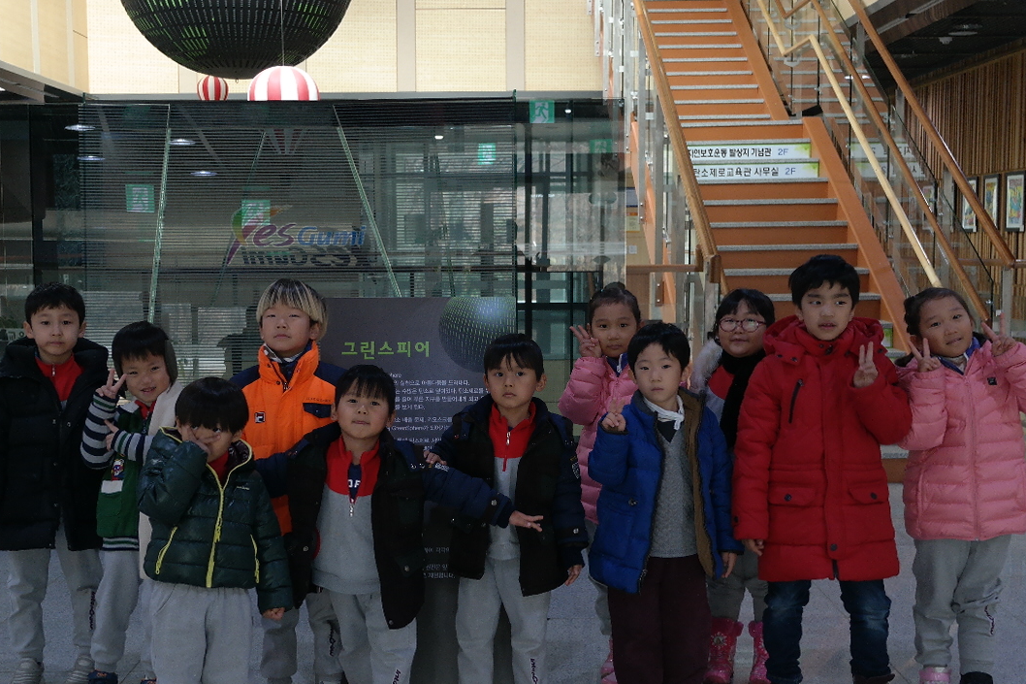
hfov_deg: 40.3
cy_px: 394
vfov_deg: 27.5
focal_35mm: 49
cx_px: 499
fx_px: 1396
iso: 400
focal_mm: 20
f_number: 3.5
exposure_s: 1/40
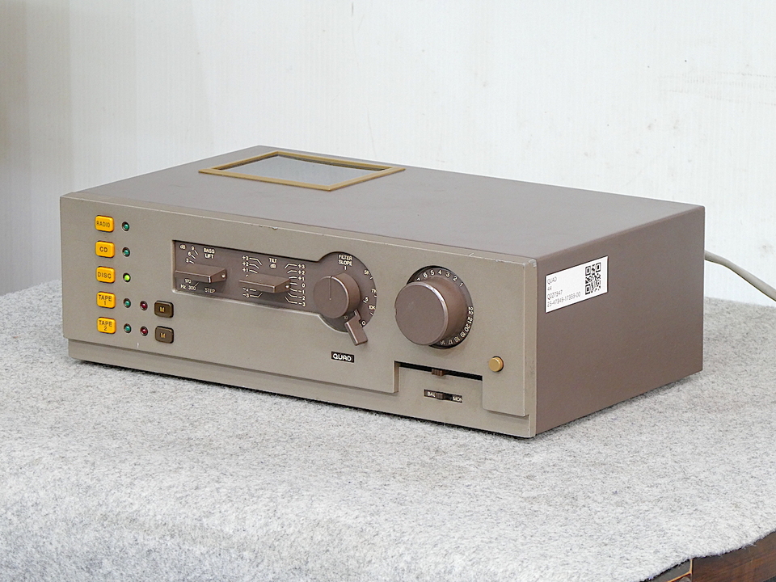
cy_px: 291
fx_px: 3587
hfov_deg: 12.3
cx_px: 388
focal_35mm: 160
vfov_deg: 9.3
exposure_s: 1/13
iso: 200
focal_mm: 28.7
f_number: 5.5
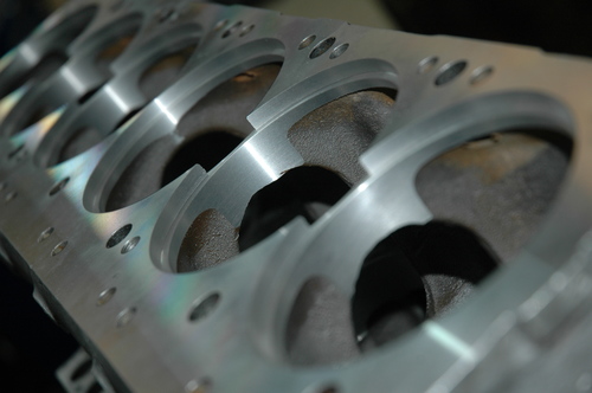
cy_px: 196
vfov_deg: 15.1
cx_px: 296
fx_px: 1478
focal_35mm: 90
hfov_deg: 22.6
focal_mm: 60
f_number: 4.5
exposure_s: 1/60
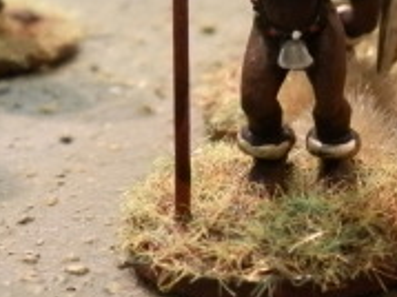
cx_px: 586
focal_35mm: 84
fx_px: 963
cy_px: 51
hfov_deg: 20.2
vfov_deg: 17.4
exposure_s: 1/25
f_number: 3.1
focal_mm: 5
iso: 400
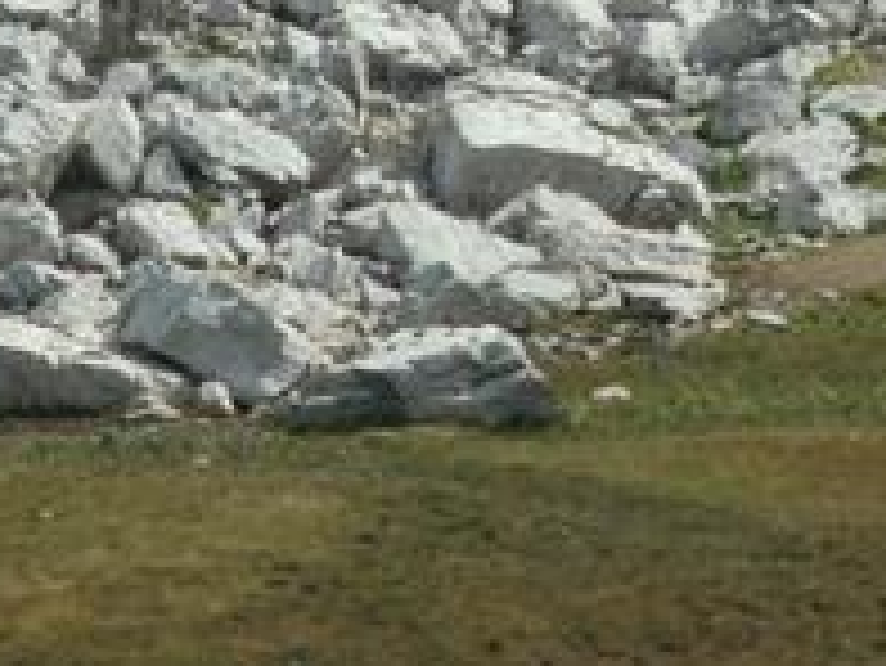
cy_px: 45
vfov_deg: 2.9
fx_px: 13241
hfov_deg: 3.8
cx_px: 1030
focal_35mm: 517
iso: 50
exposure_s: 1/125
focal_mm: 26.06
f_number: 8
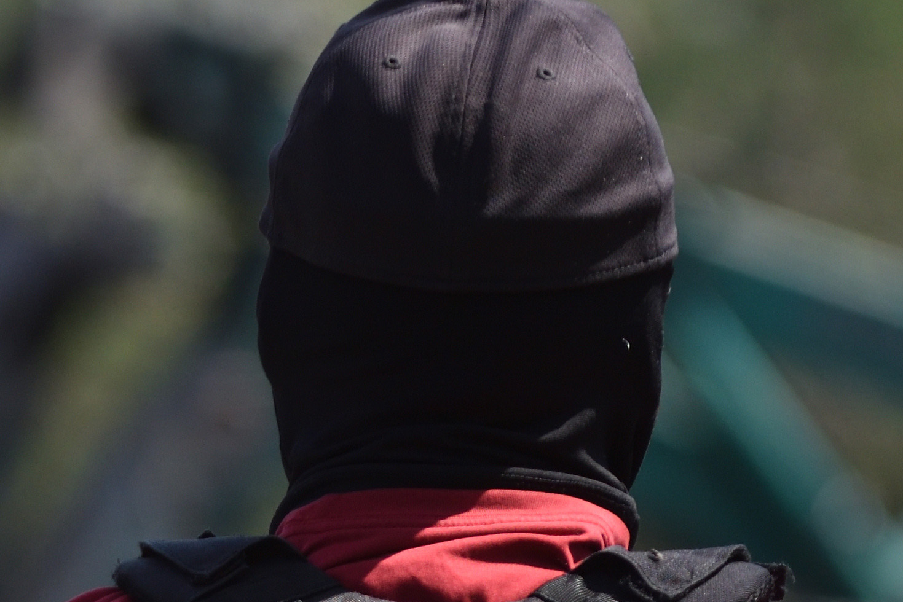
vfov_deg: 1.4
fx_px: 25137
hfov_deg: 2.1
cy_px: 915
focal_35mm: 1002
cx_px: -526
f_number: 4.5
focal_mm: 200
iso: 125
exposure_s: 1/1250
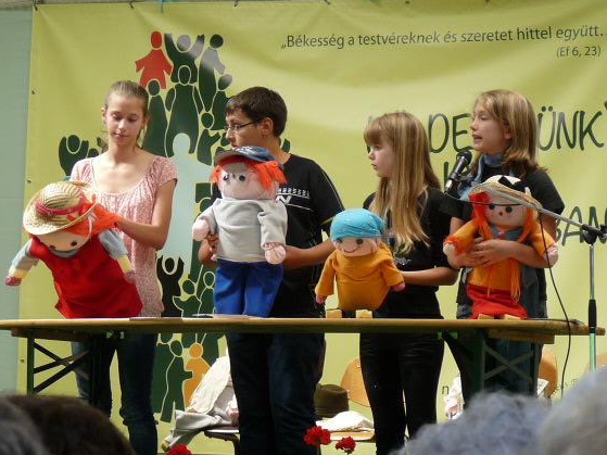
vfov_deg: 7.5
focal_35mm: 198
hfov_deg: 10.0
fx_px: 3471
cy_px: 199
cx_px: 309
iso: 125
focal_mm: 17.4
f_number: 3.6
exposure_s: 1/40
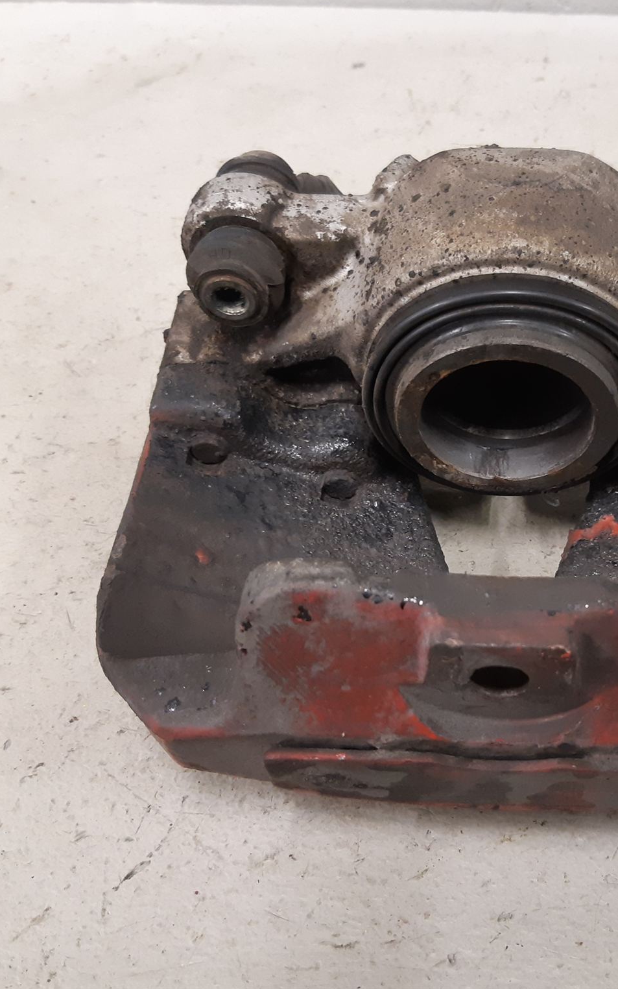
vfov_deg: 52.8
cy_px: 492
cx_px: 455
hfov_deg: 33.8
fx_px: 997
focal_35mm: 37
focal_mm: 3.93
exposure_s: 1/33
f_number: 1.7
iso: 200
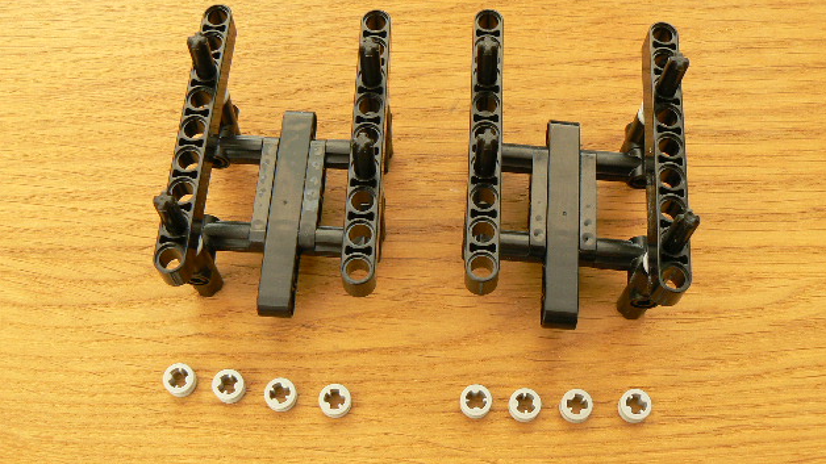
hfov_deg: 50.5
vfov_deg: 29.7
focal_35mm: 40
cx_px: 420
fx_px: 876
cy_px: 214
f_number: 4.5
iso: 100
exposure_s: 2
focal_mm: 6
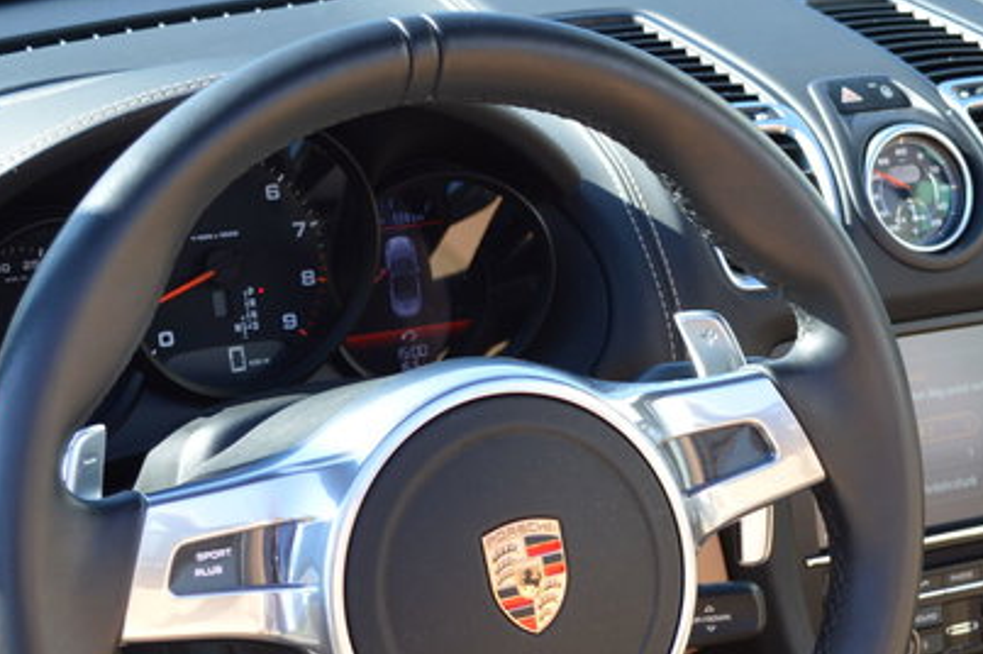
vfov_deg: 13.7
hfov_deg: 20.5
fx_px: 2701
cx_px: 678
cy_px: 587
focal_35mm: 99
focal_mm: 26
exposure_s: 1/125
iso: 160
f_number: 5.6
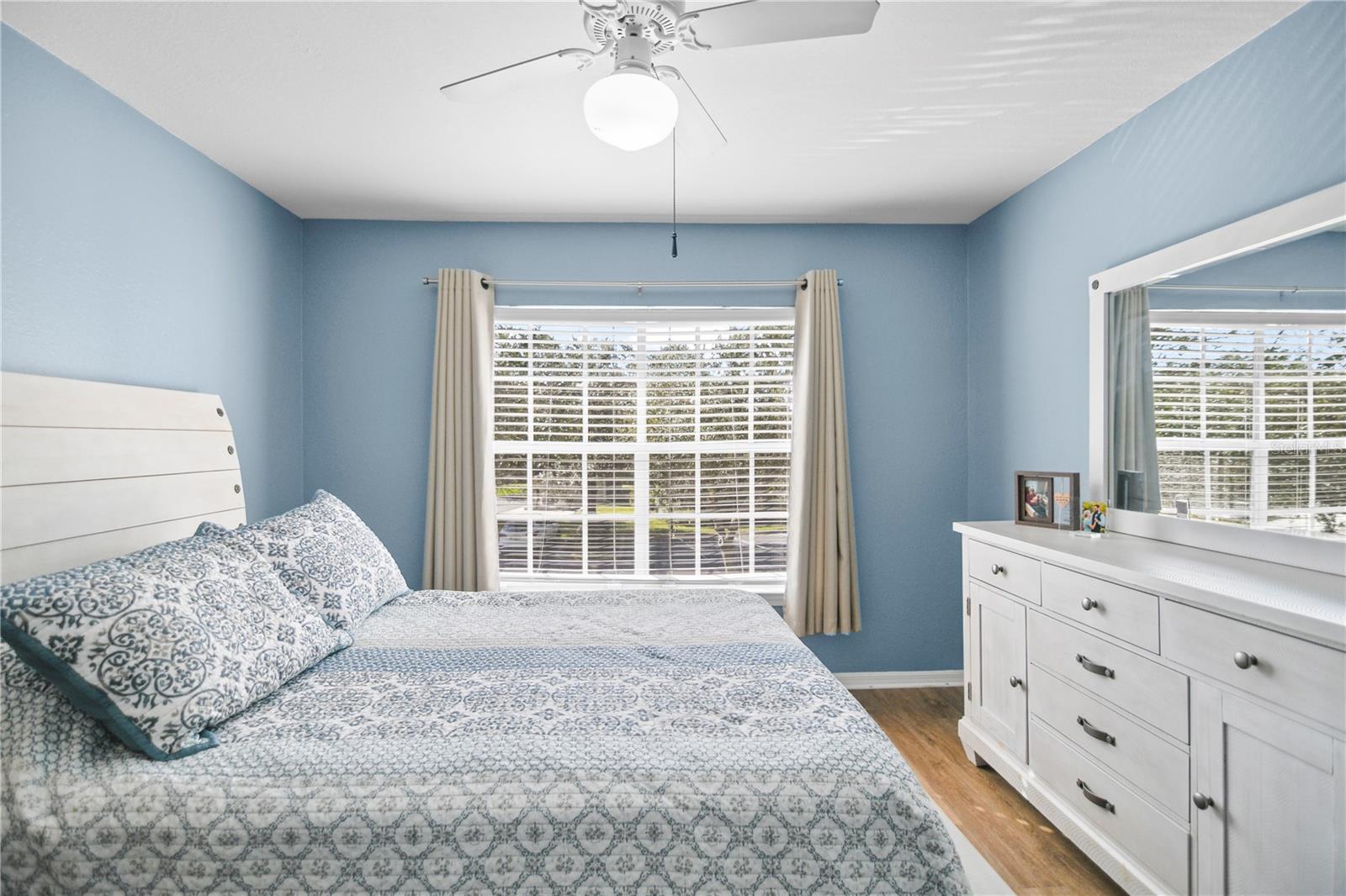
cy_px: 448
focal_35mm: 16
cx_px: 673
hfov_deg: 96.7
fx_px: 598
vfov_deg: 73.7
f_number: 2.8
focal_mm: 11
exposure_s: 1/200
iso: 100
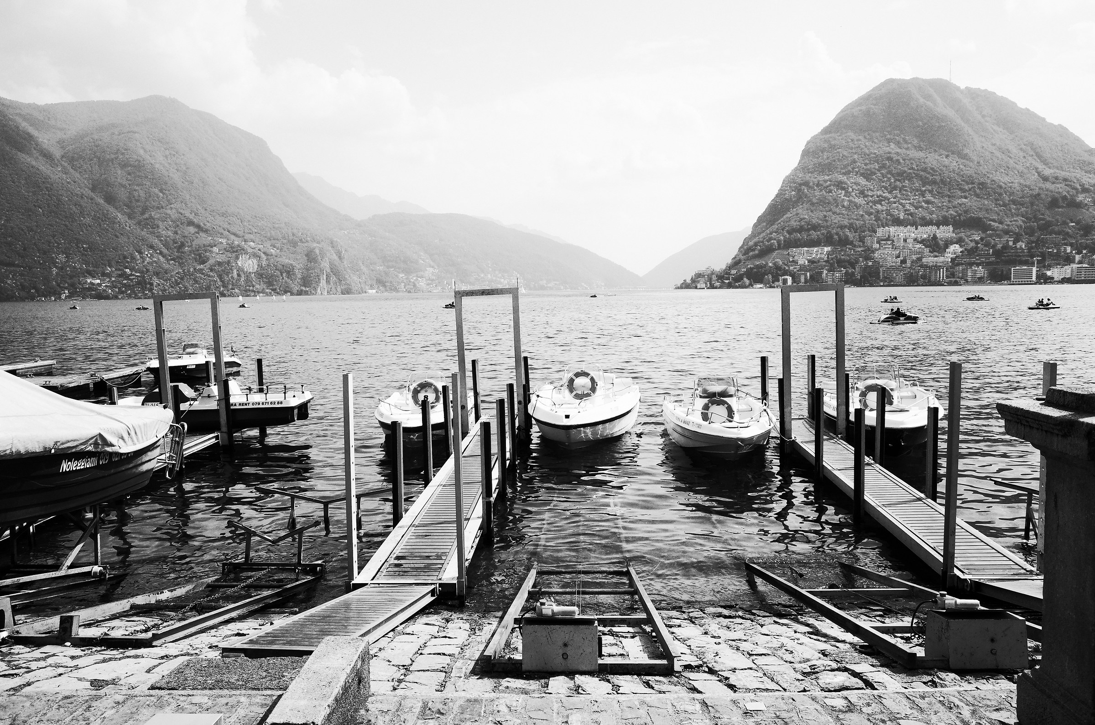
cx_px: 548
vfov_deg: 46.2
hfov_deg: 65.6
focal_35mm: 28
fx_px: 850
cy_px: 362
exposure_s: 1/4000
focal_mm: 18.3
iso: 800
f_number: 5.6
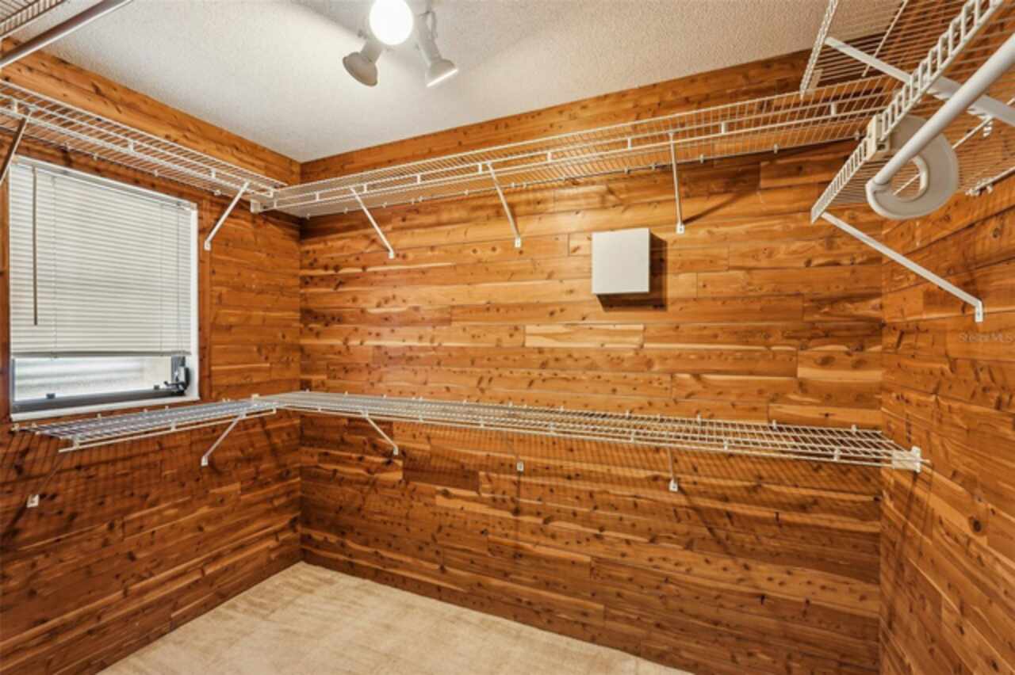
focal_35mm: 16
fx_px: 465
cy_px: 338
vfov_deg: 72.0
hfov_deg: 95.0
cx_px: 508
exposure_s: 1/3.33
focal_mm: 16.5
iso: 400
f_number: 8
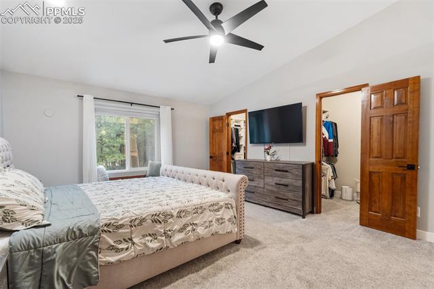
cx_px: 217
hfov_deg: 95.0
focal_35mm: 16
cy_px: 144
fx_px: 199
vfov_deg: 72.0
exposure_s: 1/8
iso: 800
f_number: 8
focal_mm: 16.5
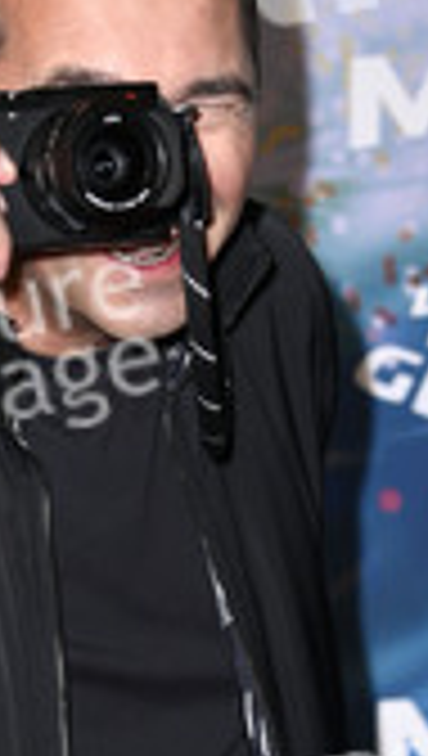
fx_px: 3898
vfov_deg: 11.1
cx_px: 59
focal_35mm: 194
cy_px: 594
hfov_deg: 6.3
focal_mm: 78
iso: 500
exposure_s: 1/160
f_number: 5.6
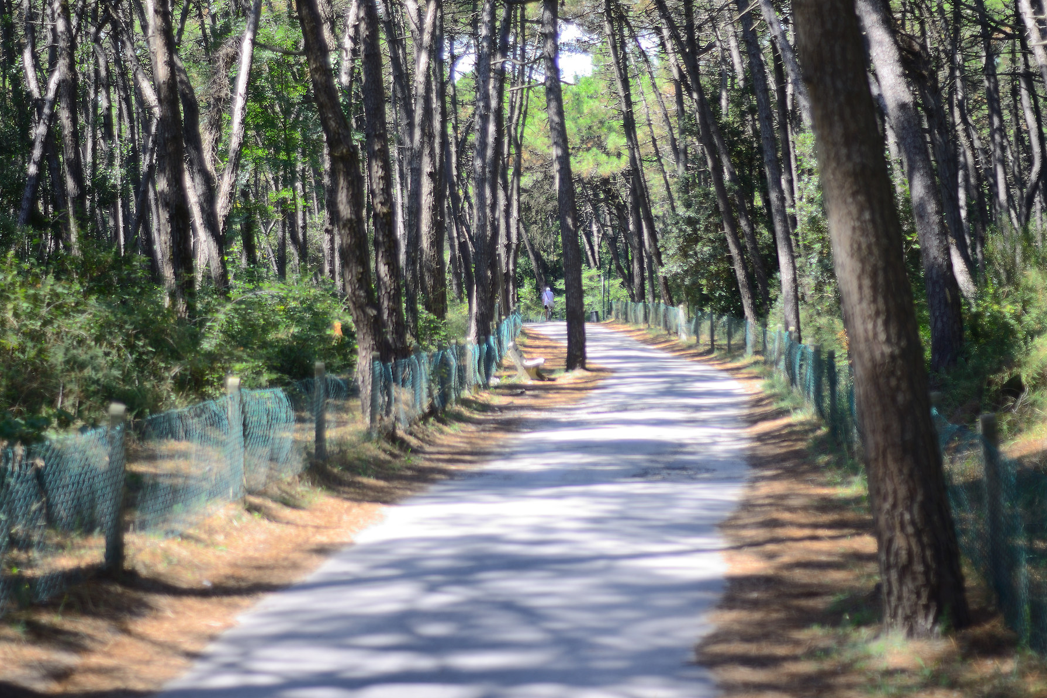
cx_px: 524
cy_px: 303
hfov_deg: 30.1
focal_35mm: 67
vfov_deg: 20.3
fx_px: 1949
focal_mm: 50
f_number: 1.8
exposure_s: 1/400
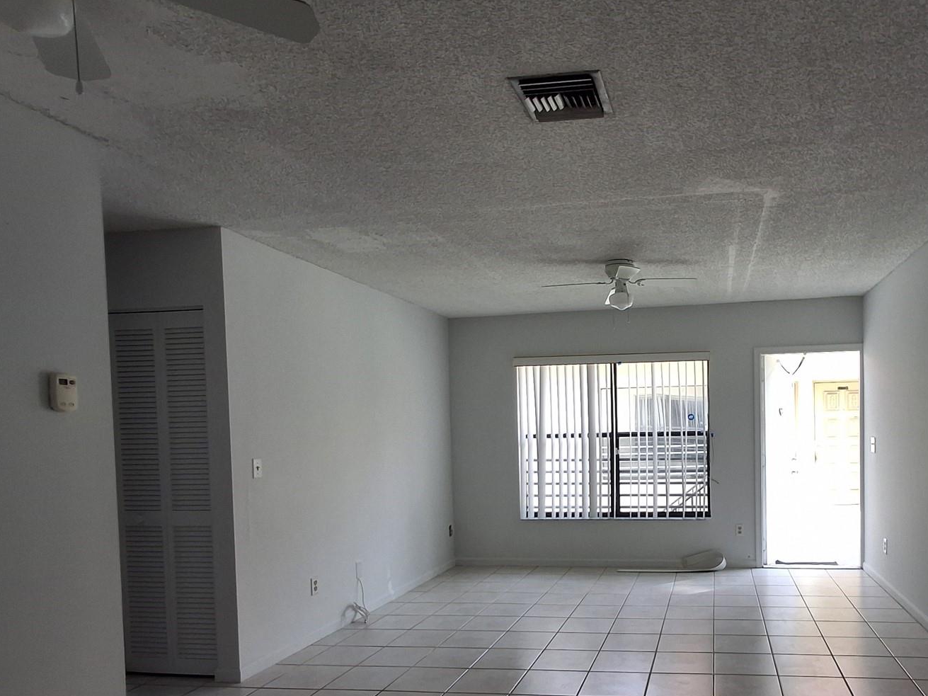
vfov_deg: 53.8
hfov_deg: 66.6
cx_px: 653
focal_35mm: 25
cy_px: 462
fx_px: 670
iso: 40
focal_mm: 1.64
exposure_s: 1/120
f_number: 2.2
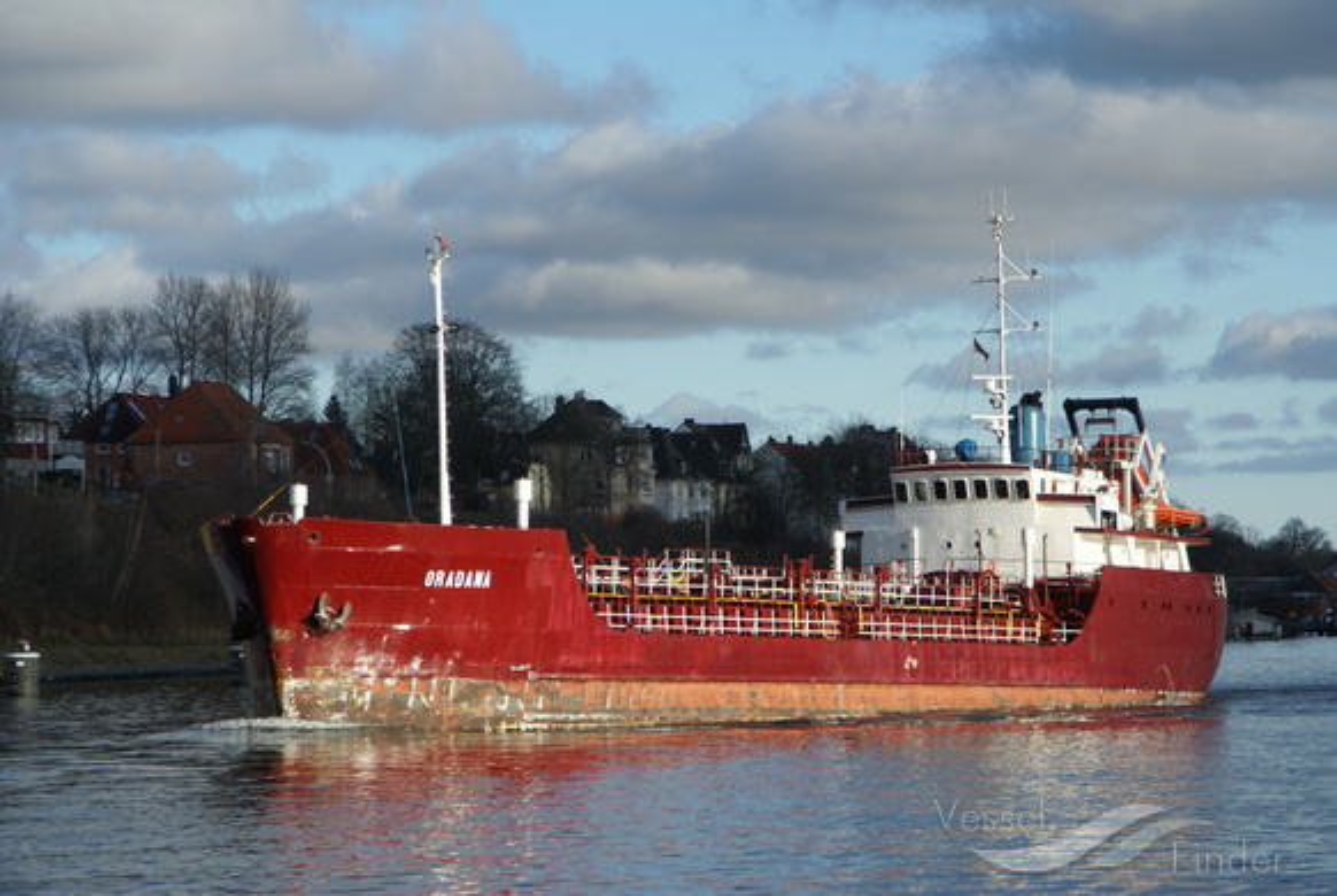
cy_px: 448
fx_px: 5579
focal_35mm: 150
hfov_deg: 13.7
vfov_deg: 9.2
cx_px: 668
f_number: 6.3
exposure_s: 1/500
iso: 100
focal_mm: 100
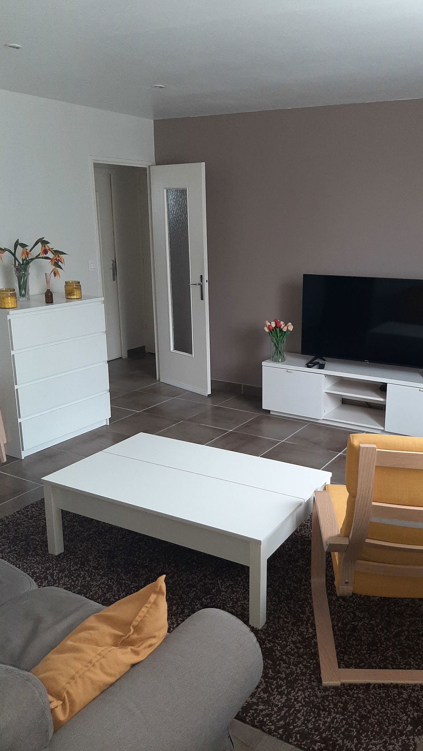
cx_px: 270
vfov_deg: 66.1
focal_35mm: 29
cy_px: 367
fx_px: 578
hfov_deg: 39.8
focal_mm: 3.93
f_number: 1.7
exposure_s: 1/60
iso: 160
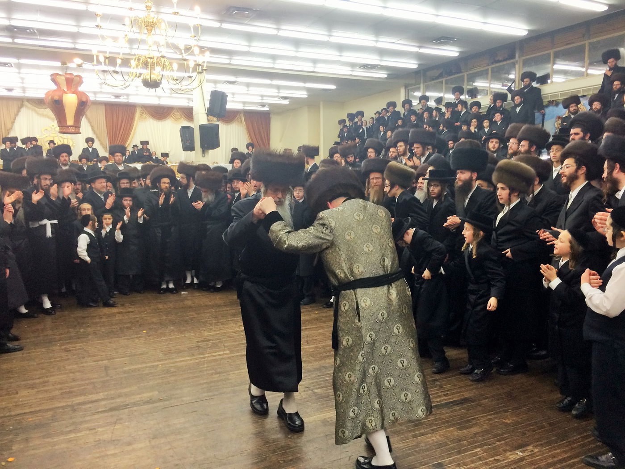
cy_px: 234
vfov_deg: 48.2
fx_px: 524
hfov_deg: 61.7
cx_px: 312
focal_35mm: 29
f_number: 2.2
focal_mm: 4.15
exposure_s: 1/30
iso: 50
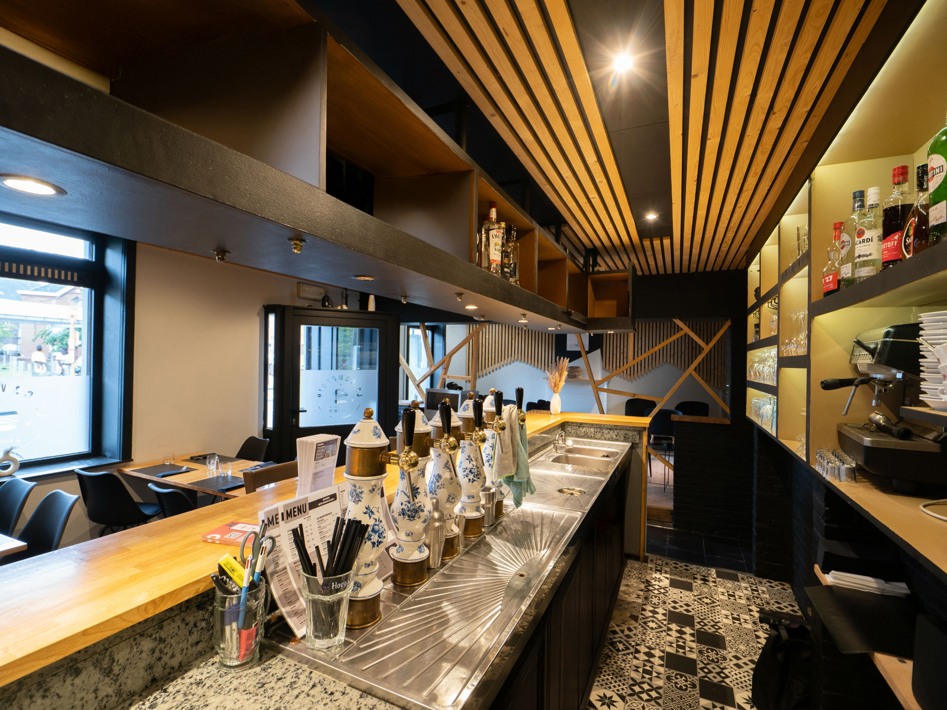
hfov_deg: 94.5
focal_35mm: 16
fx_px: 438
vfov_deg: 78.1
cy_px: 355
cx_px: 474
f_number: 4
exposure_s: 1/8
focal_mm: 8
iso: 320
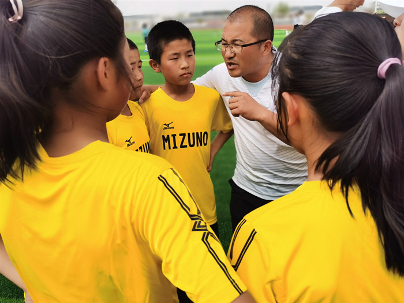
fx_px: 408
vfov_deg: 40.7
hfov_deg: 52.6
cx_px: 202
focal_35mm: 35
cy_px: 152
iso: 50
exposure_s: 1/2907
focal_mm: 5.58
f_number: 1.8
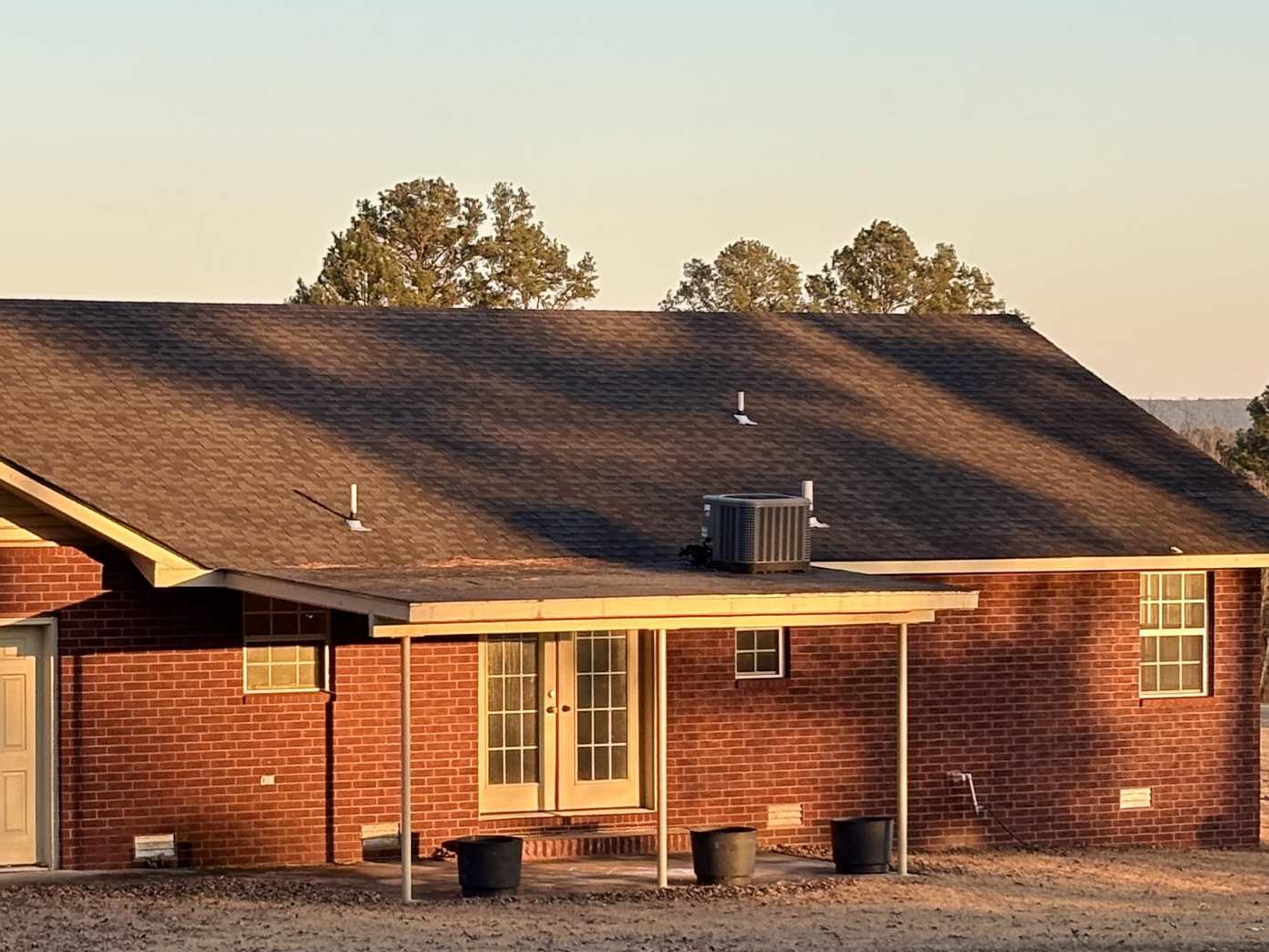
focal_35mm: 114
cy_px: 594
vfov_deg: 13.0
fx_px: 4180
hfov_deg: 17.1
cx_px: 234
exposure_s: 1/473
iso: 32
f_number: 1.6
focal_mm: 5.96
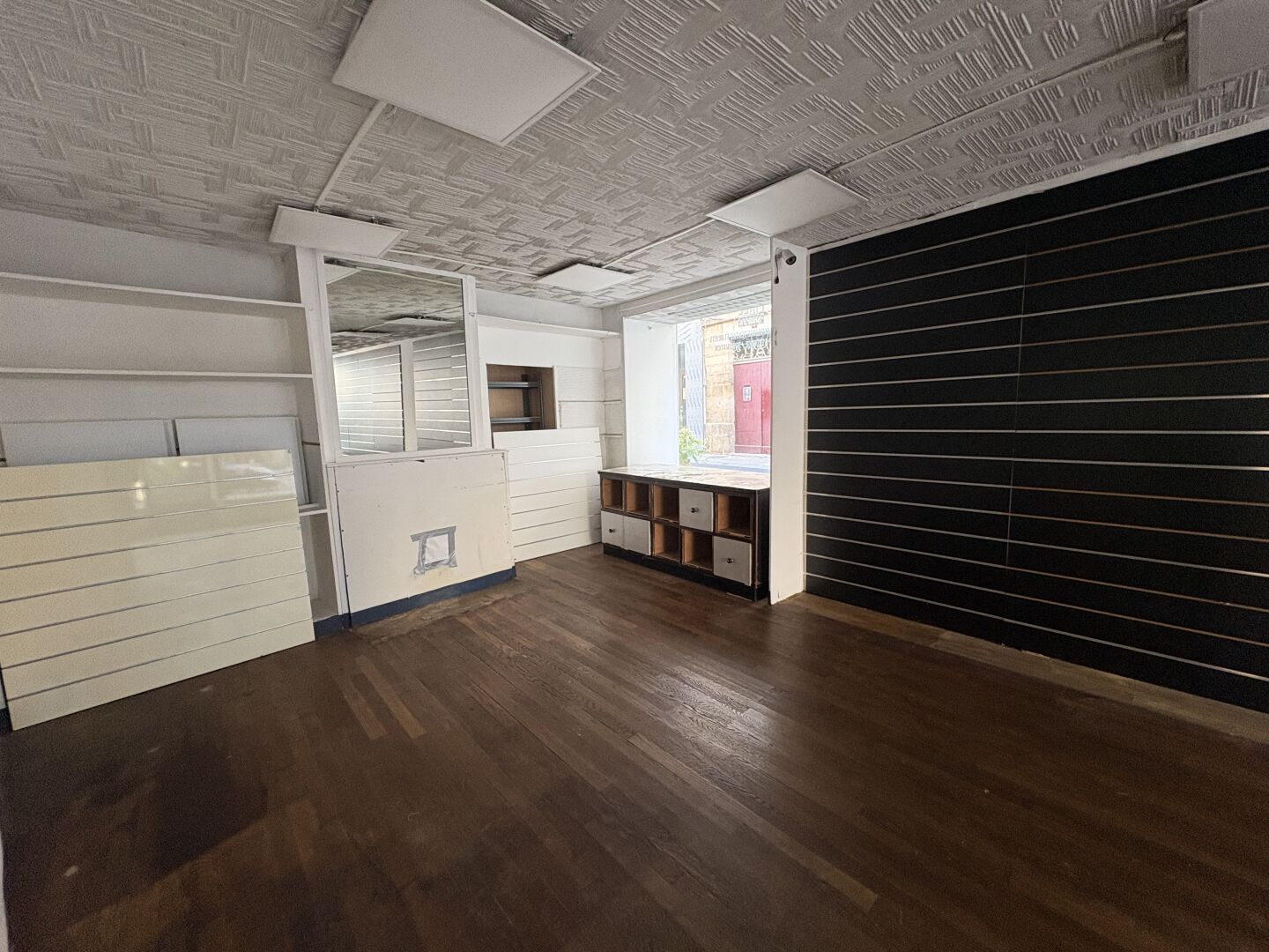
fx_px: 513
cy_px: 476
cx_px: 634
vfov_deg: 85.7
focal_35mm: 14
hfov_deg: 102.1
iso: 250
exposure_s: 1/60
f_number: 2.2
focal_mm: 2.22
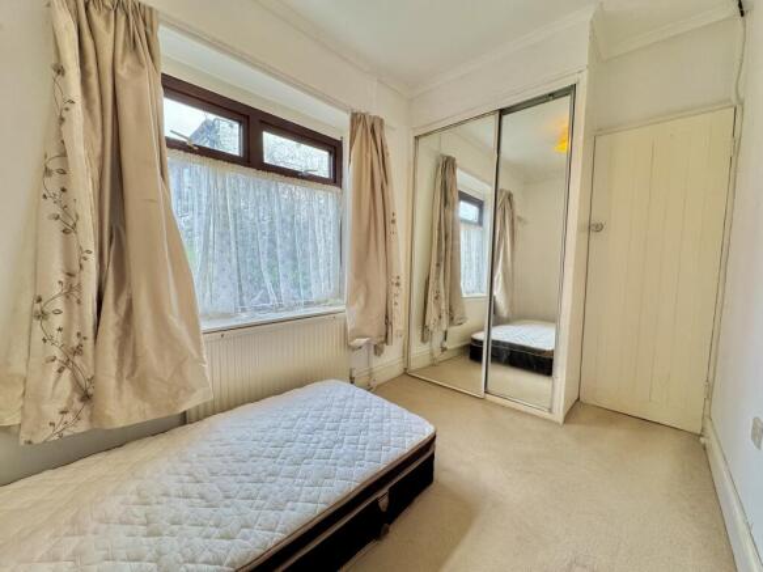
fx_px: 309
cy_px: 286
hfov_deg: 102.1
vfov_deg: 85.7
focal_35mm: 14
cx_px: 382
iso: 160
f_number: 2.2
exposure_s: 1/100
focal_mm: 2.22
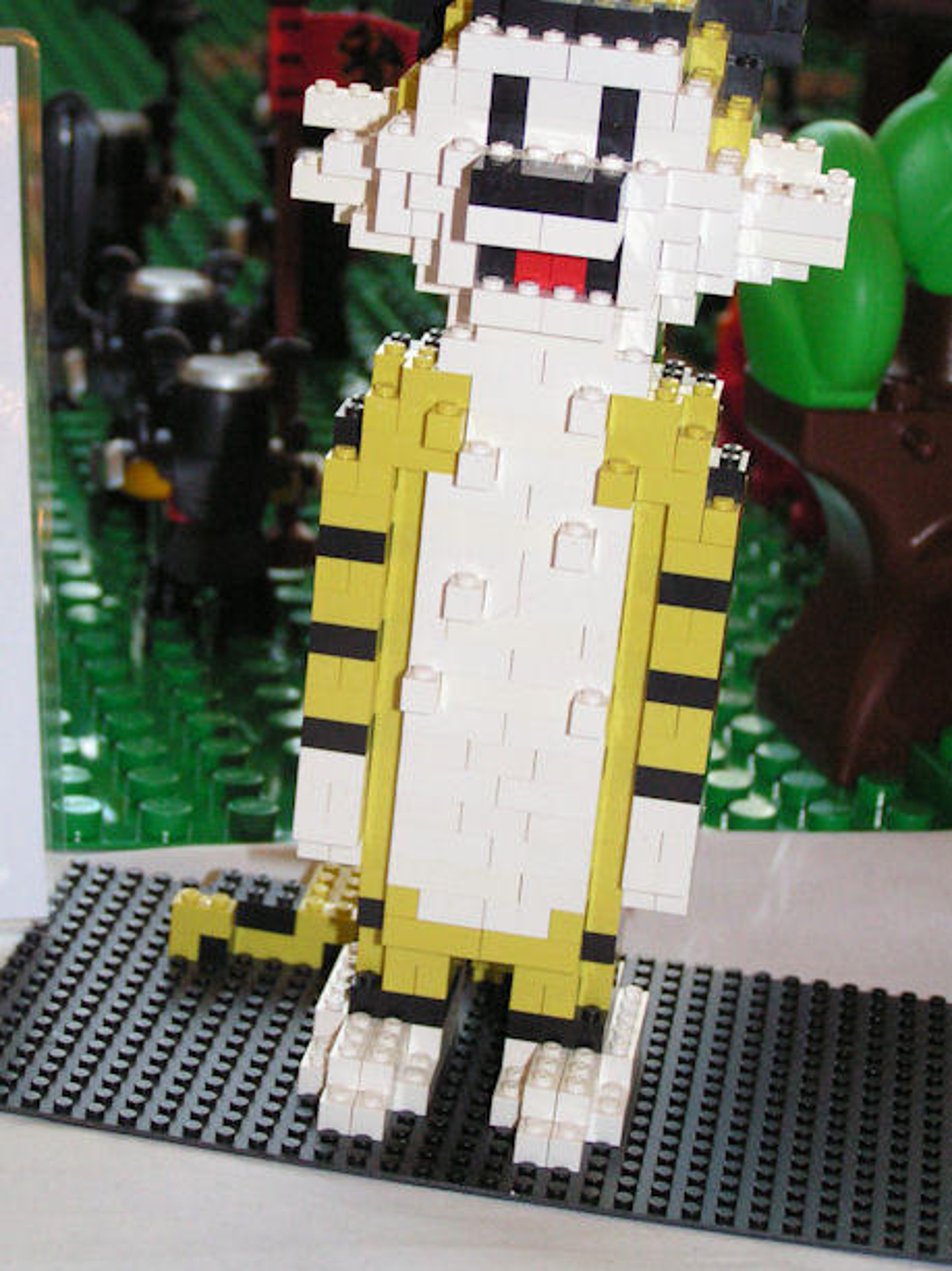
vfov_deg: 22.0
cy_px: 574
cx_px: 480
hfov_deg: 16.6
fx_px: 3267
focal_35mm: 89
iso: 200
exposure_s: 1/100
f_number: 3.2
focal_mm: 13.4
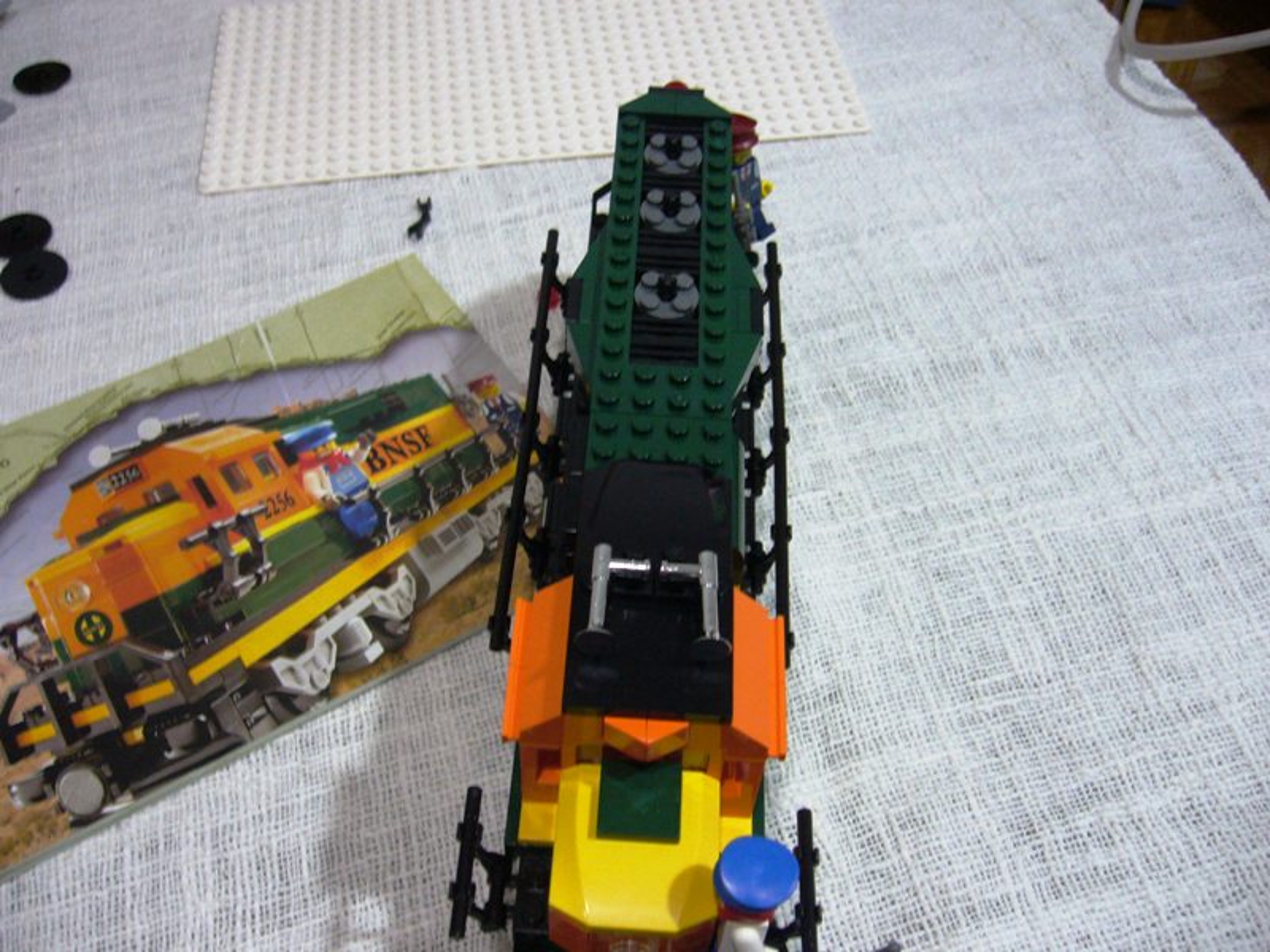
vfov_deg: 40.7
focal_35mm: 35
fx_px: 1284
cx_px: 635
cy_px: 476
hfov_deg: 52.6
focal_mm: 5.8
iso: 200
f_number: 2.8
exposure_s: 1/8
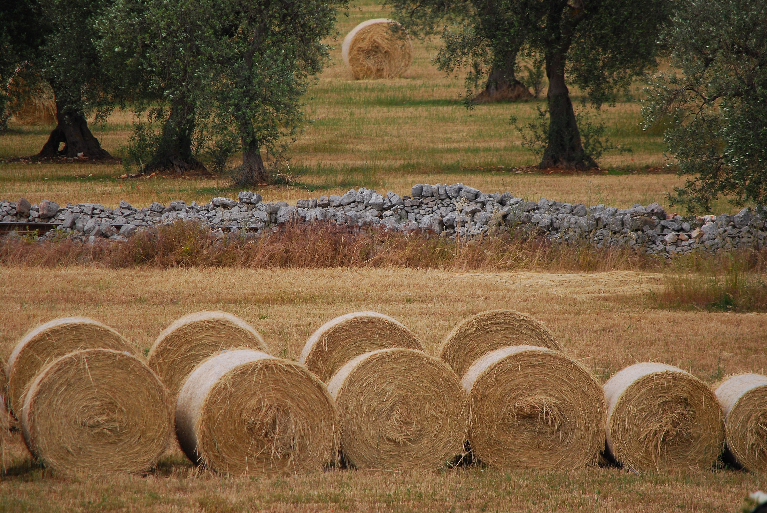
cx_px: 384
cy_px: 256
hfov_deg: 4.6
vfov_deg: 3.1
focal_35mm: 450
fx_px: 9598
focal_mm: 300
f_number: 5.6
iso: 200
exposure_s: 1/800
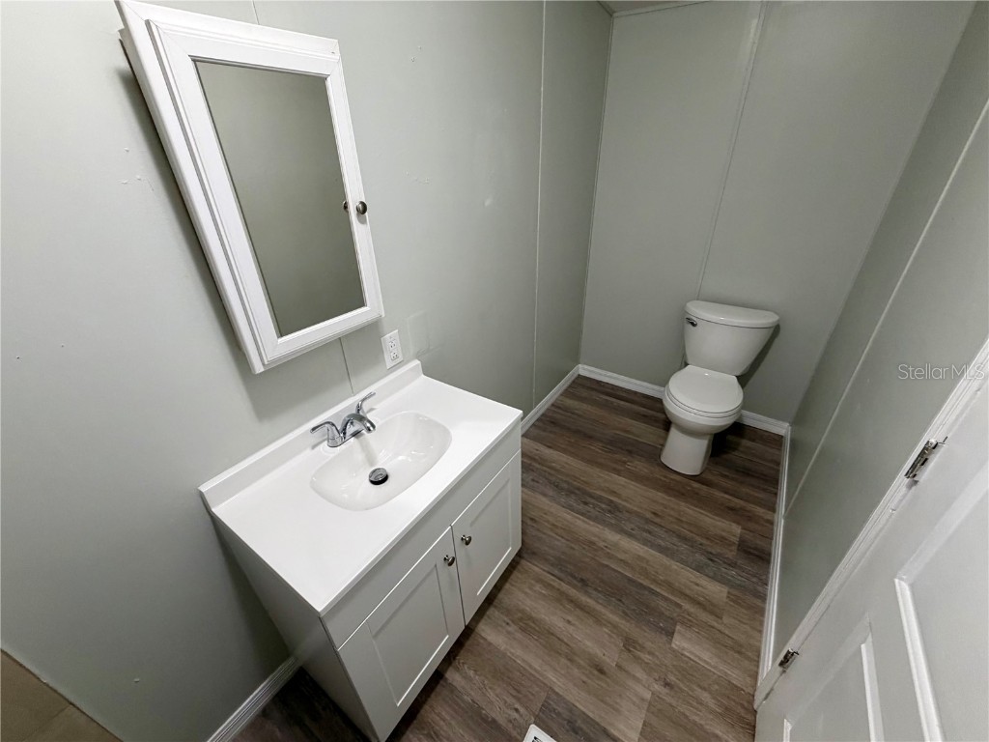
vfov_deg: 85.7
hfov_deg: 102.1
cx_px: 494
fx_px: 400
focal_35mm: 14
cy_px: 371
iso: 250
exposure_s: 1/60
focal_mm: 2.22
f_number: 2.2
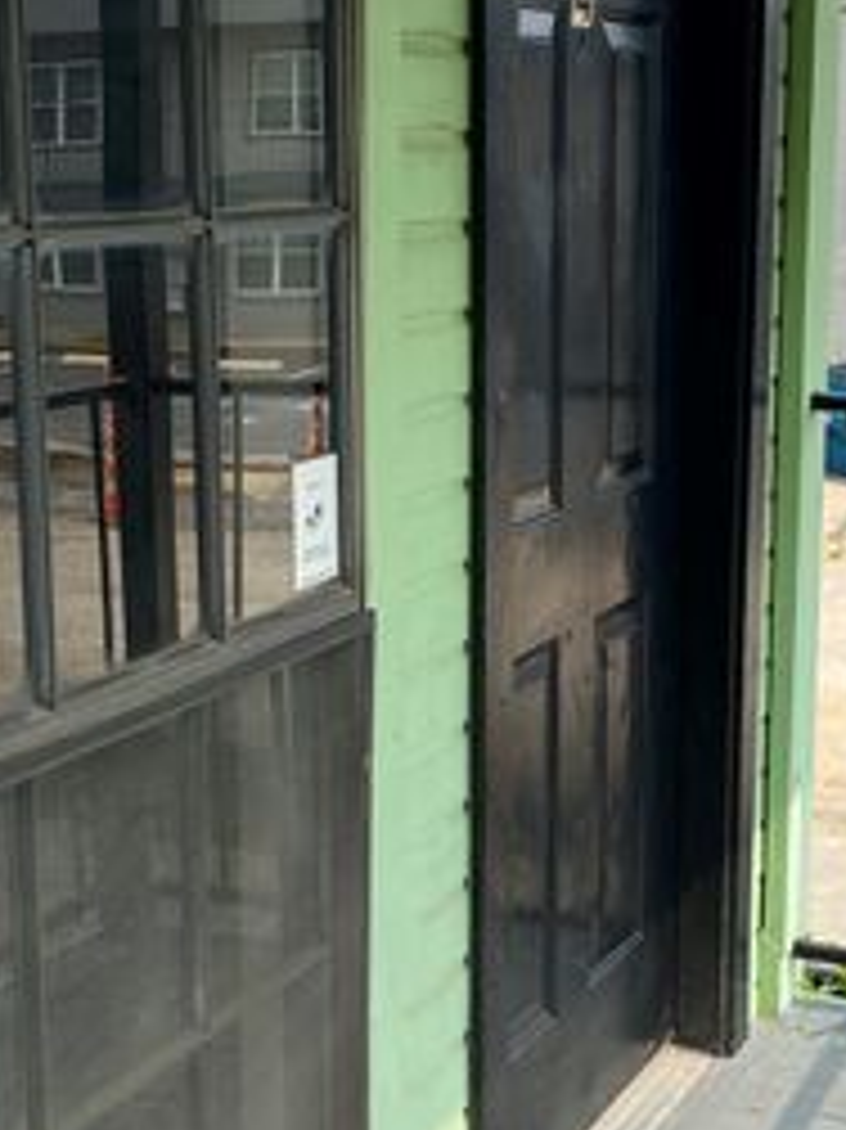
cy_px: 664
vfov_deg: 28.1
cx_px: 652
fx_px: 2250
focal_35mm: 69
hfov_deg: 21.1
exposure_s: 1/1629
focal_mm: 4.25
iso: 32
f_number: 1.8
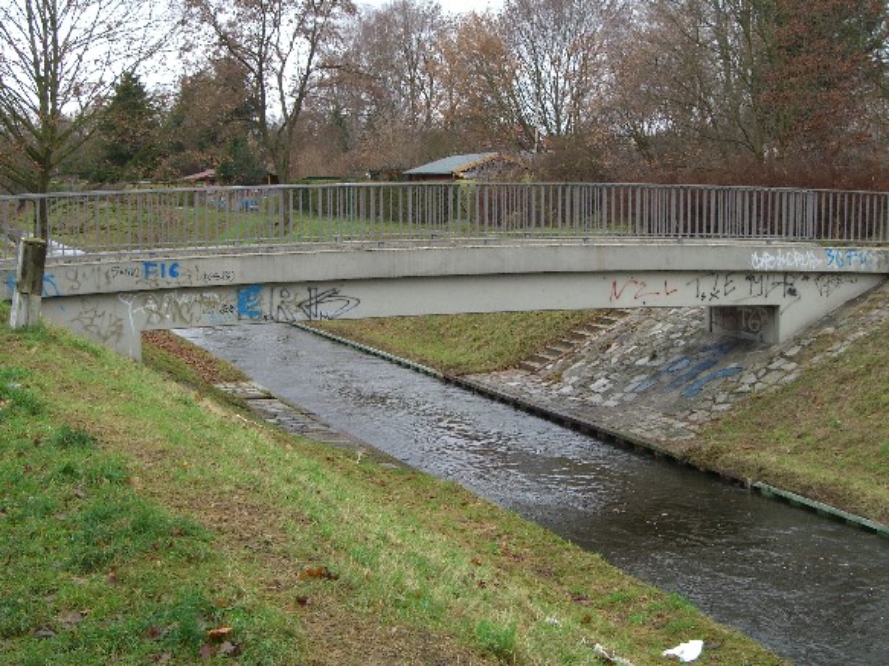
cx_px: 444
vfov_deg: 25.7
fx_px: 1464
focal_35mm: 57
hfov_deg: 33.8
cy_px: 333
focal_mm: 11.8
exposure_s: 1/60
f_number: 3.6
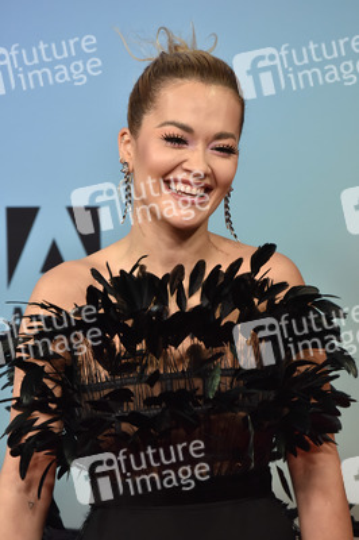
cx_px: 180
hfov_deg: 6.9
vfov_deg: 10.3
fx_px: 2997
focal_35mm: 200
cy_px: 270
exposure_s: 1/200
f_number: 5.6
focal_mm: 200
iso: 2000
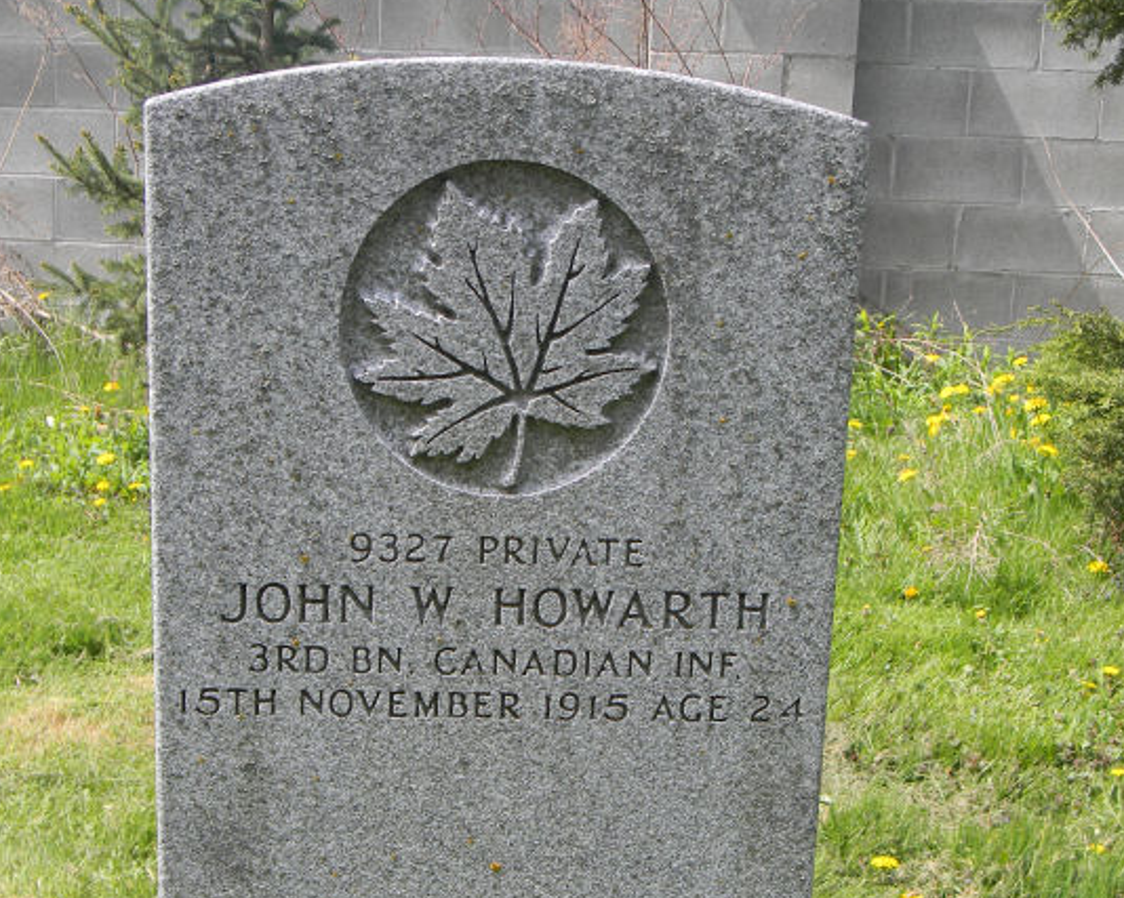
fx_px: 1996
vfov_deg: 24.7
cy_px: 793
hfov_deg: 31.4
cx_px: 497
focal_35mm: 60
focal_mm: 7.3
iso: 80
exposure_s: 1/271
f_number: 3.8
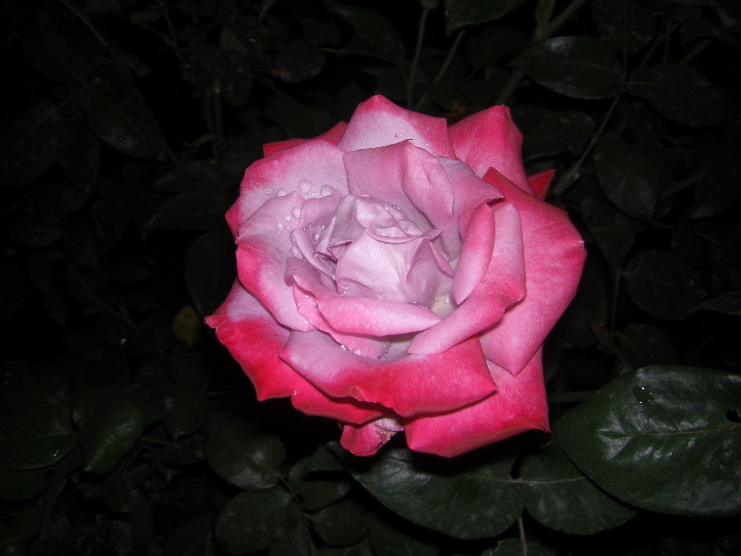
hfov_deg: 49.0
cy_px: 278
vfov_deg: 37.7
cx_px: 370
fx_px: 813
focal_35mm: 38
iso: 64
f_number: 4.6
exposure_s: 1/60
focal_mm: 6.3
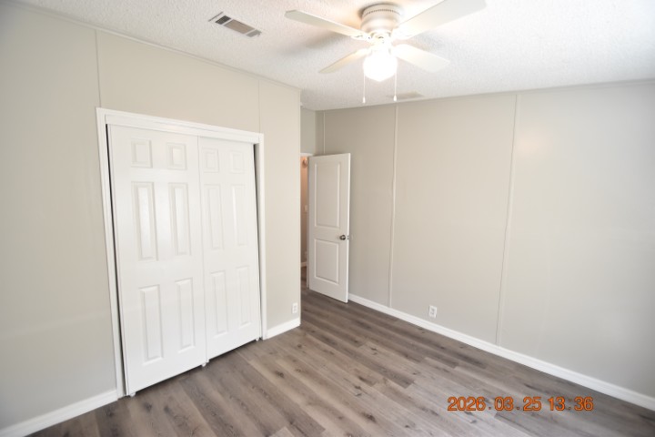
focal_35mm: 15
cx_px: 328
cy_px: 218
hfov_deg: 100.4
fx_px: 273
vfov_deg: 77.3
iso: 800
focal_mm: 10
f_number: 3.5
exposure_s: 1/60
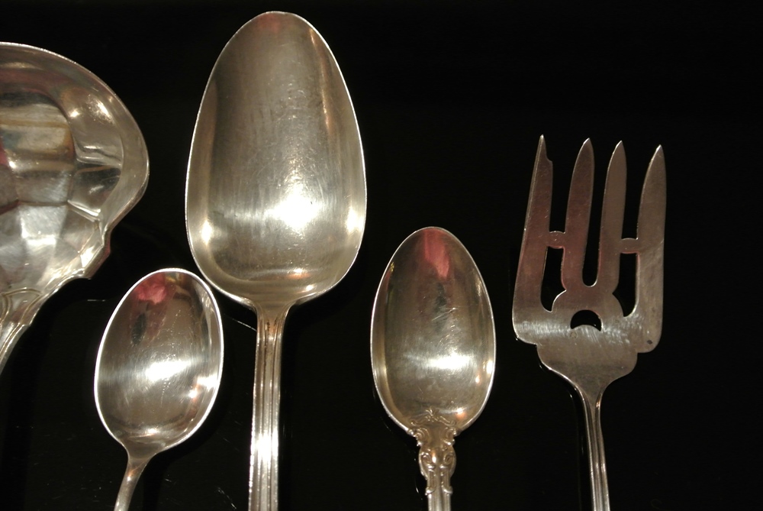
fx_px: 827
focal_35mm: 39
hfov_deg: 49.5
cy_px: 256
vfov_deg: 34.3
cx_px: 382
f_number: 4
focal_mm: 14.5
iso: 900
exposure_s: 1/30
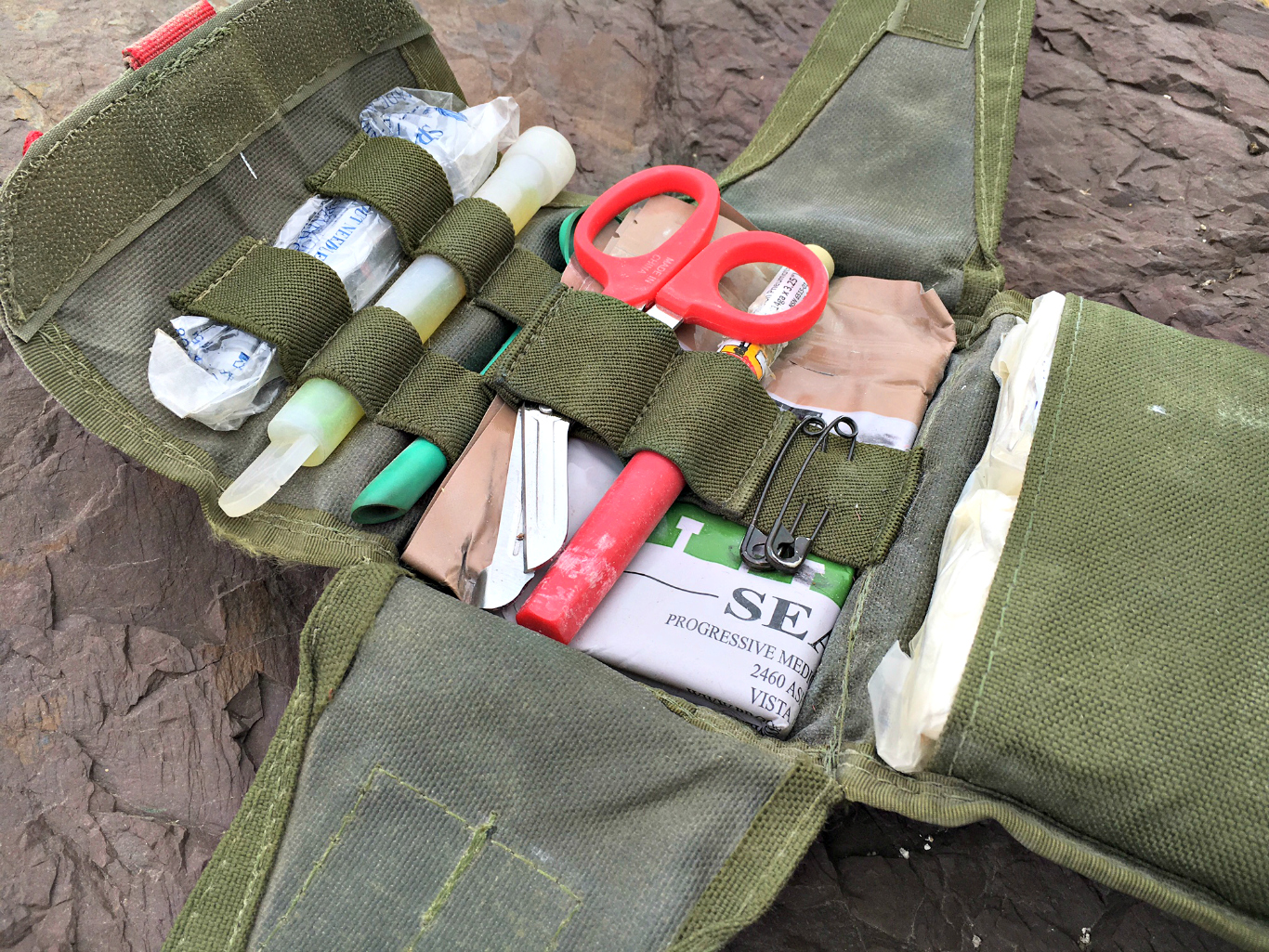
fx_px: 1063
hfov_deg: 61.7
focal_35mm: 29
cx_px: 634
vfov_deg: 48.2
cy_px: 476
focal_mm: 4.15
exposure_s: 1/371
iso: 25
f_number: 2.2
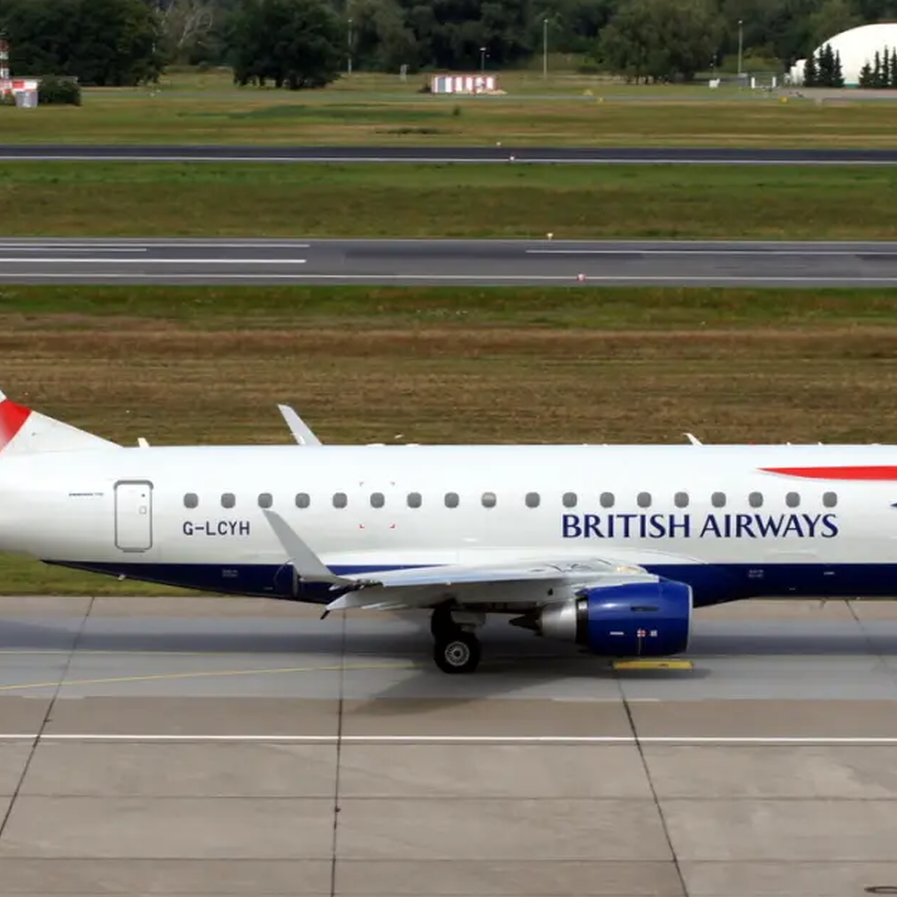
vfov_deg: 11.2
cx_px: 445
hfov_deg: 11.2
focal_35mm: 157
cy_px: 473
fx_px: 4594
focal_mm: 75
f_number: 11
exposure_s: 1/200
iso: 100
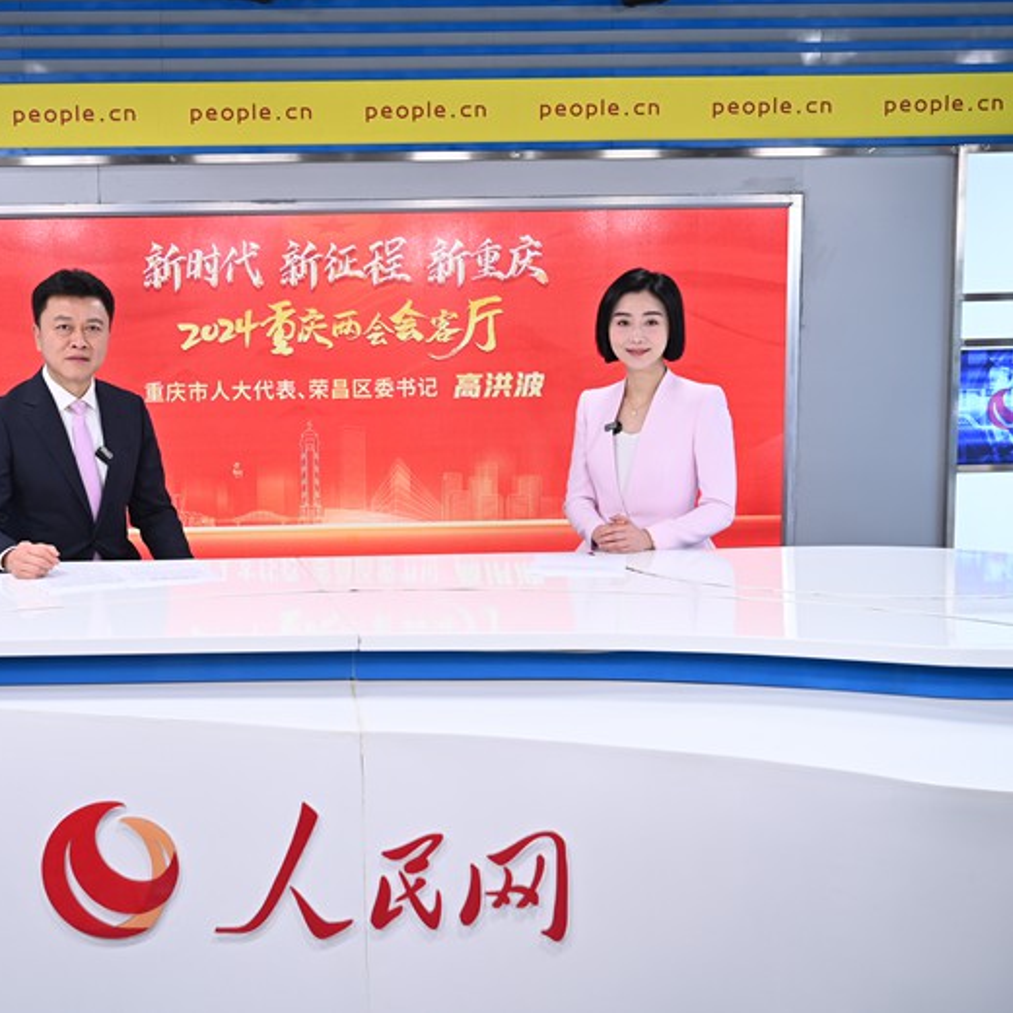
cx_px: 329
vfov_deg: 39.2
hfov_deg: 38.7
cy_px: 500
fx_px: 1424
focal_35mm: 43
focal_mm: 33
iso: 320
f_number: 4
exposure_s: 1/80
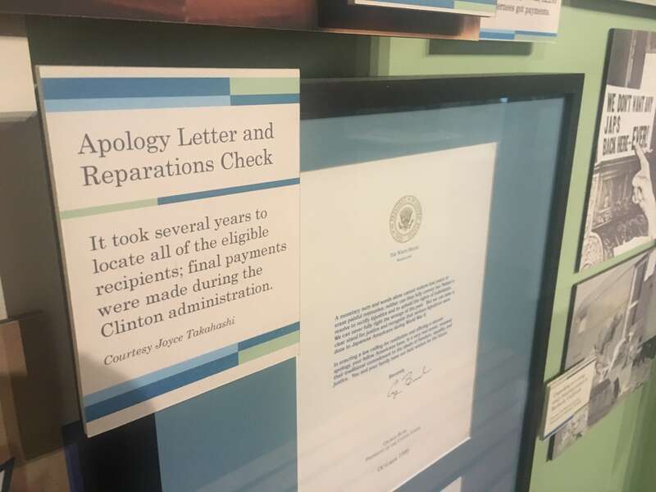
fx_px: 550
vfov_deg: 48.2
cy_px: 246
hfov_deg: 61.7
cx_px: 328
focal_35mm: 29
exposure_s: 1/15
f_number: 2.2
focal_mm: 4.15
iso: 250
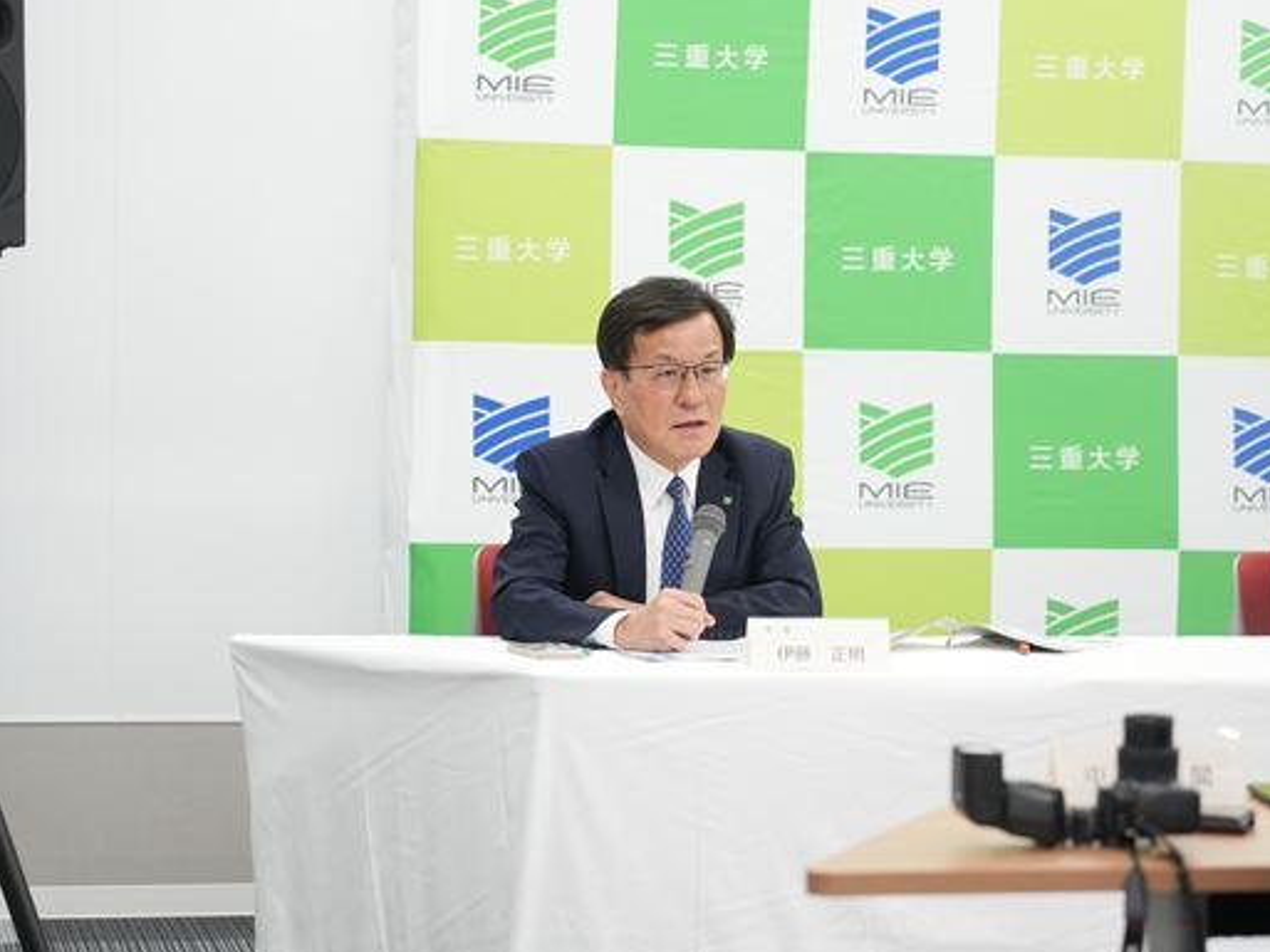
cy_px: 475
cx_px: 698
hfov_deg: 16.7
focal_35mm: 118
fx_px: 4330
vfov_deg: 12.6
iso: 1000
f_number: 4
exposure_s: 1/125
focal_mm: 105
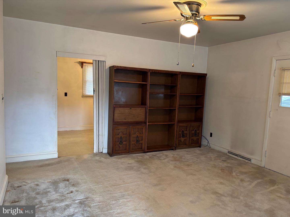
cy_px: 108
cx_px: 145
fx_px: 218
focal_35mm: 26
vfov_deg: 53.1
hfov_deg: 67.3
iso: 250
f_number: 1.6
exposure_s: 1/60
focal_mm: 5.96
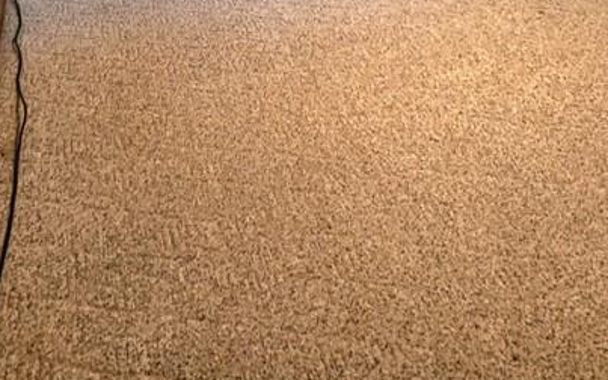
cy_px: -179
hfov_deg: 54.3
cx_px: 403
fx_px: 580
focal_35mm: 35
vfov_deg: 26.8
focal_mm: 2.2
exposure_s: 1/24
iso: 640
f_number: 2.2
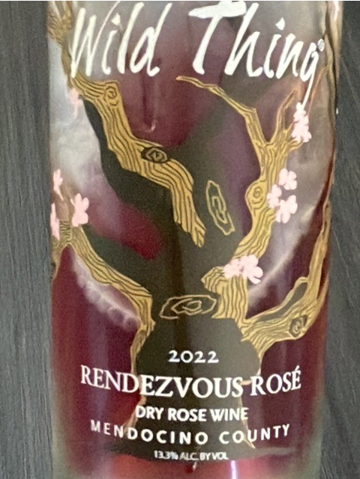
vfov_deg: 60.0
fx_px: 416
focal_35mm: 30
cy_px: 240
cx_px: 180
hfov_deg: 46.8
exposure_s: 1/40
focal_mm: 1.54
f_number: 2.4
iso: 1000
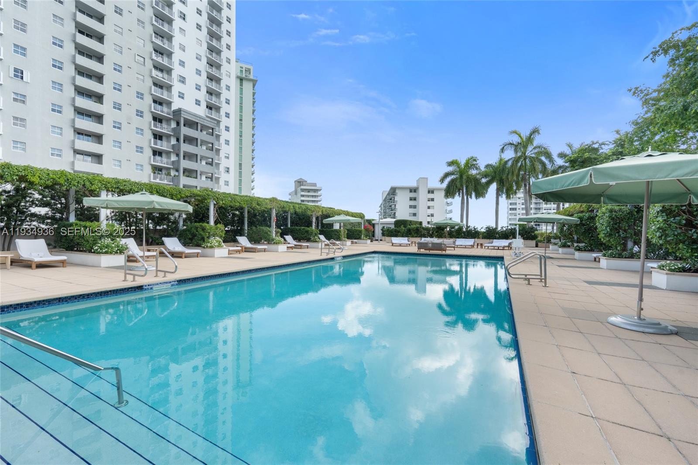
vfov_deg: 73.7
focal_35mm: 16
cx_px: 349
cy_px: 232
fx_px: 310
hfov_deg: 96.7
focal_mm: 16
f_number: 9
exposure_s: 1/50
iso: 400
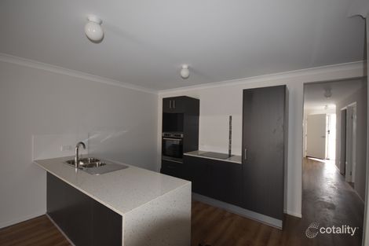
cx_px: 184
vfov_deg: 77.3
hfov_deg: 100.4
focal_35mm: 15
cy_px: 123
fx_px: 154
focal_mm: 10
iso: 450
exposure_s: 1/60
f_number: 4
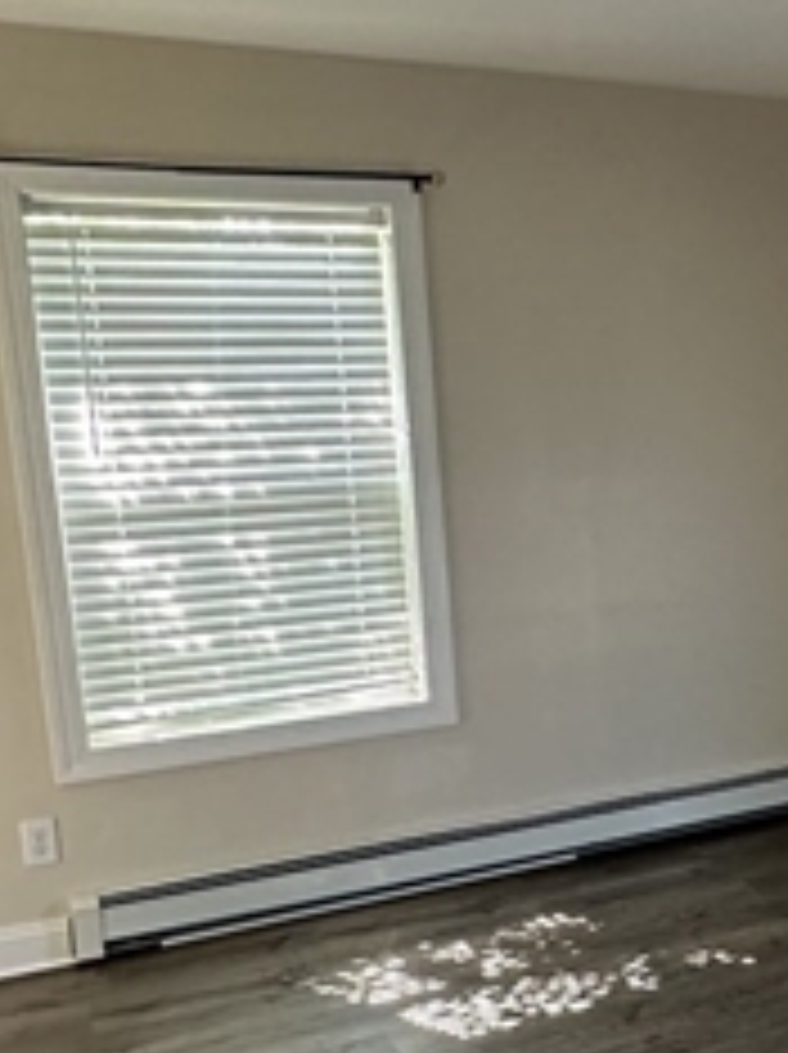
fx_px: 1399
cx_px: 820
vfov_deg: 41.1
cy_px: 630
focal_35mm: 46
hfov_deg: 29.1
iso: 320
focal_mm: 2.22
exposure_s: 1/60
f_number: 2.2
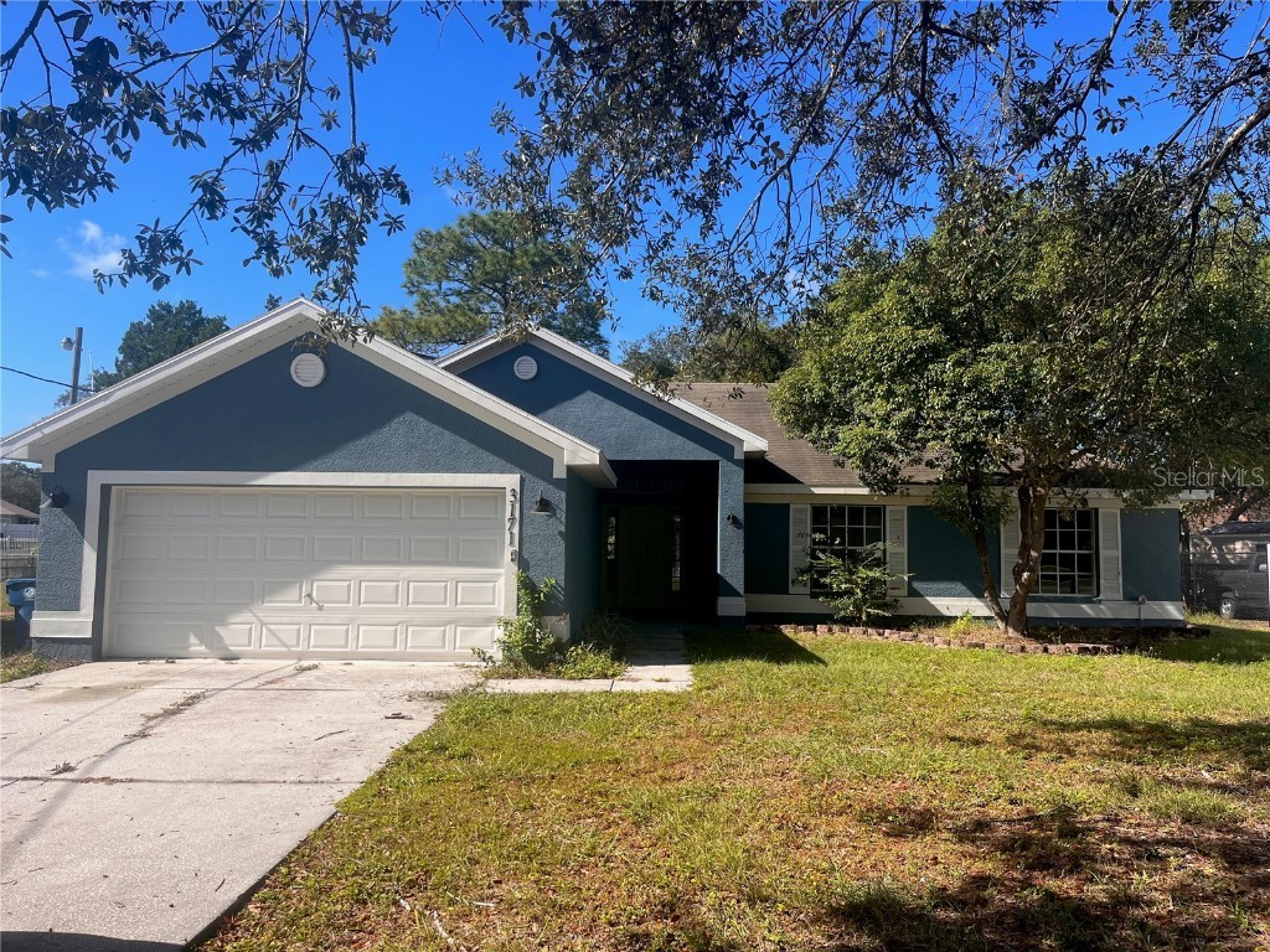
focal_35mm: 26
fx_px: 954
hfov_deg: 67.3
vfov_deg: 53.1
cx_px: 635
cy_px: 476
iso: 50
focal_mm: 5.1
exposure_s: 1/2513
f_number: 1.6
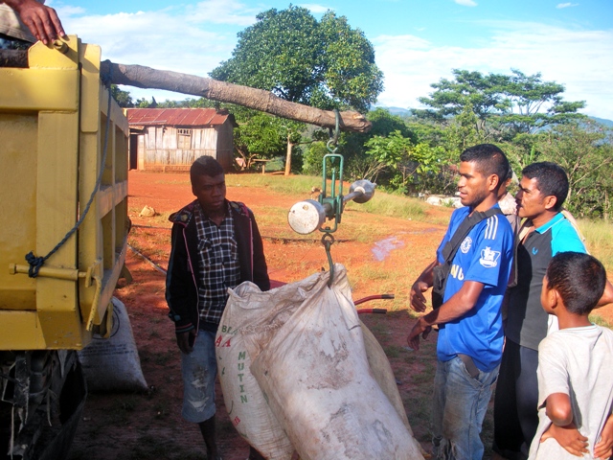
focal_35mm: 36
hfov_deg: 51.4
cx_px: 306
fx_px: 638
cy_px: 230
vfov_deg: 39.7
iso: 64
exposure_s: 1/376
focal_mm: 6.3
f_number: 3.5
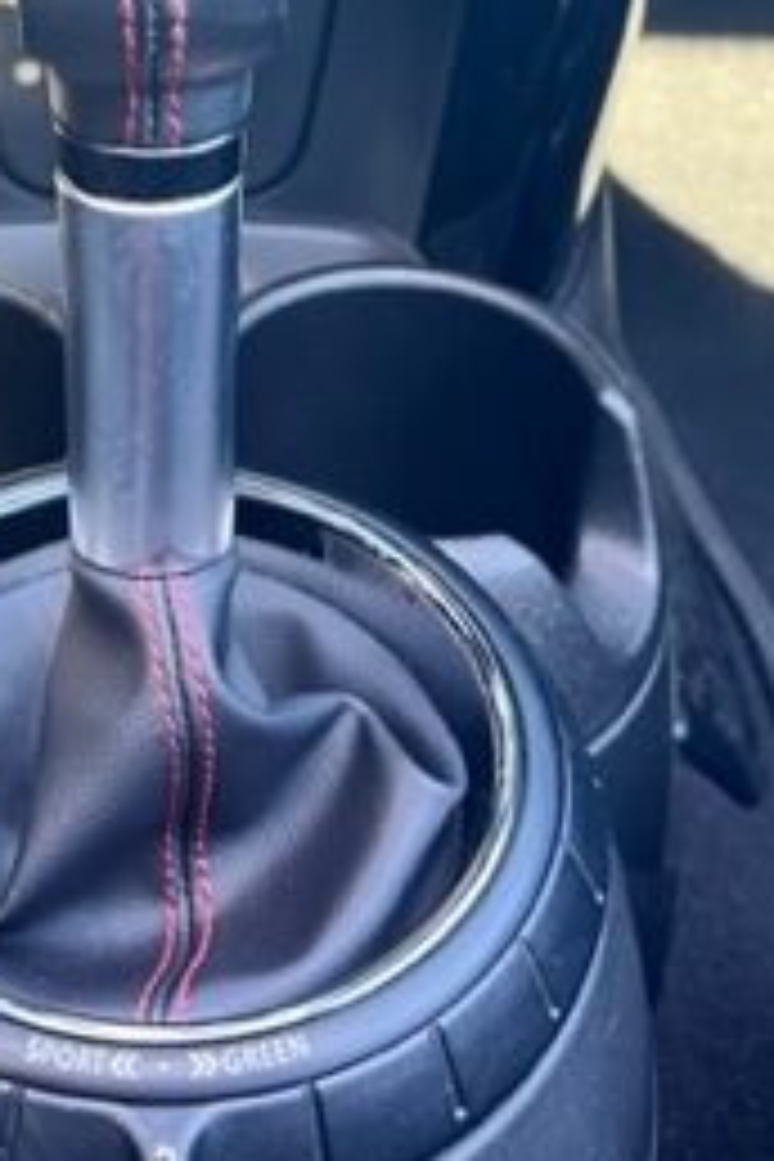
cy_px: 176
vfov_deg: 29.2
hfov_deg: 20.1
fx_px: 2161
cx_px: 153
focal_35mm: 67
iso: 160
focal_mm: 5.7
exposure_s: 1/60
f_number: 1.5
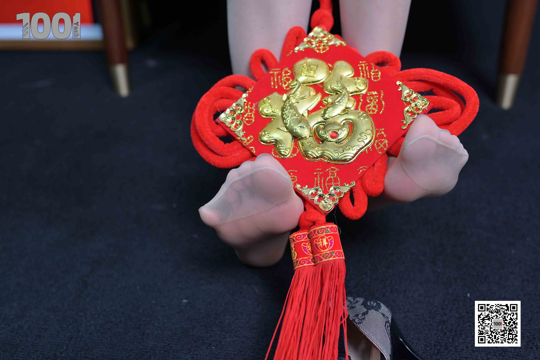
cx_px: 270
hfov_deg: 54.4
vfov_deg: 37.9
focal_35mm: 35
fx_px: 525
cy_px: 180
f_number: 3.5
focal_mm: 35
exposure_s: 1/160
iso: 800
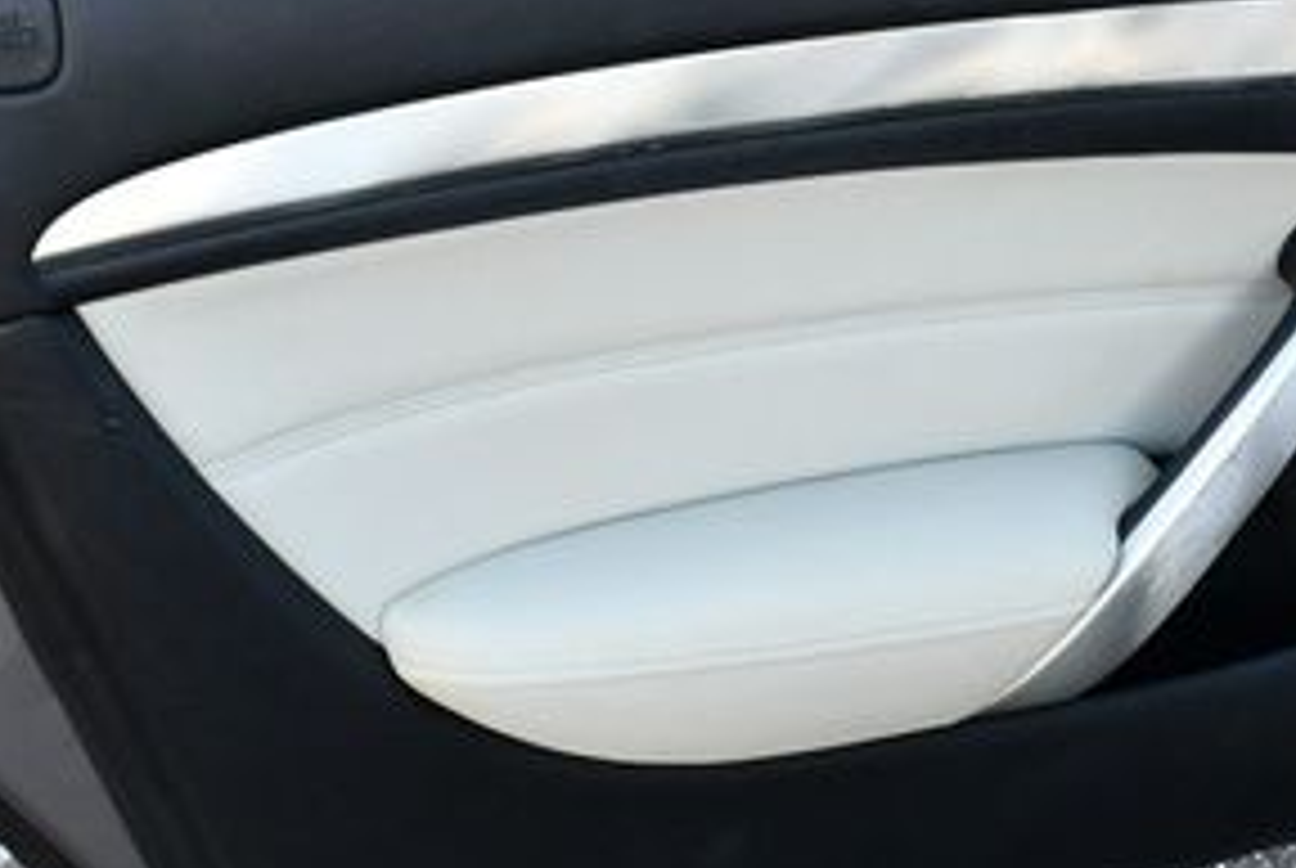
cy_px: 414
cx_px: 850
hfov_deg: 25.2
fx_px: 2884
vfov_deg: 17.1
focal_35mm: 80
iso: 400
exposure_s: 1/250
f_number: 4
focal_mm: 18
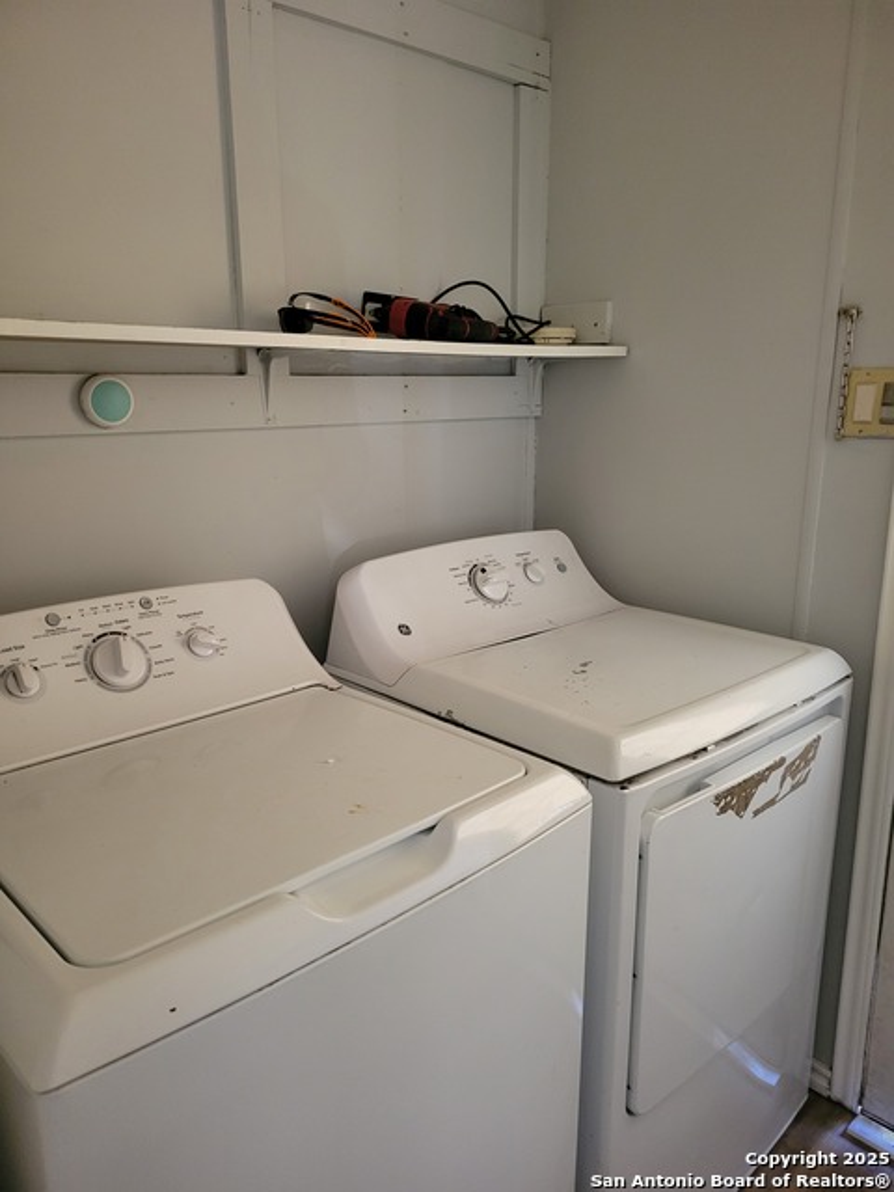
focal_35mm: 26
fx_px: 895
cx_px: 447
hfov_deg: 53.1
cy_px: 596
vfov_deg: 67.3
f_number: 1.8
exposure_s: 1/30
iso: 640
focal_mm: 5.4
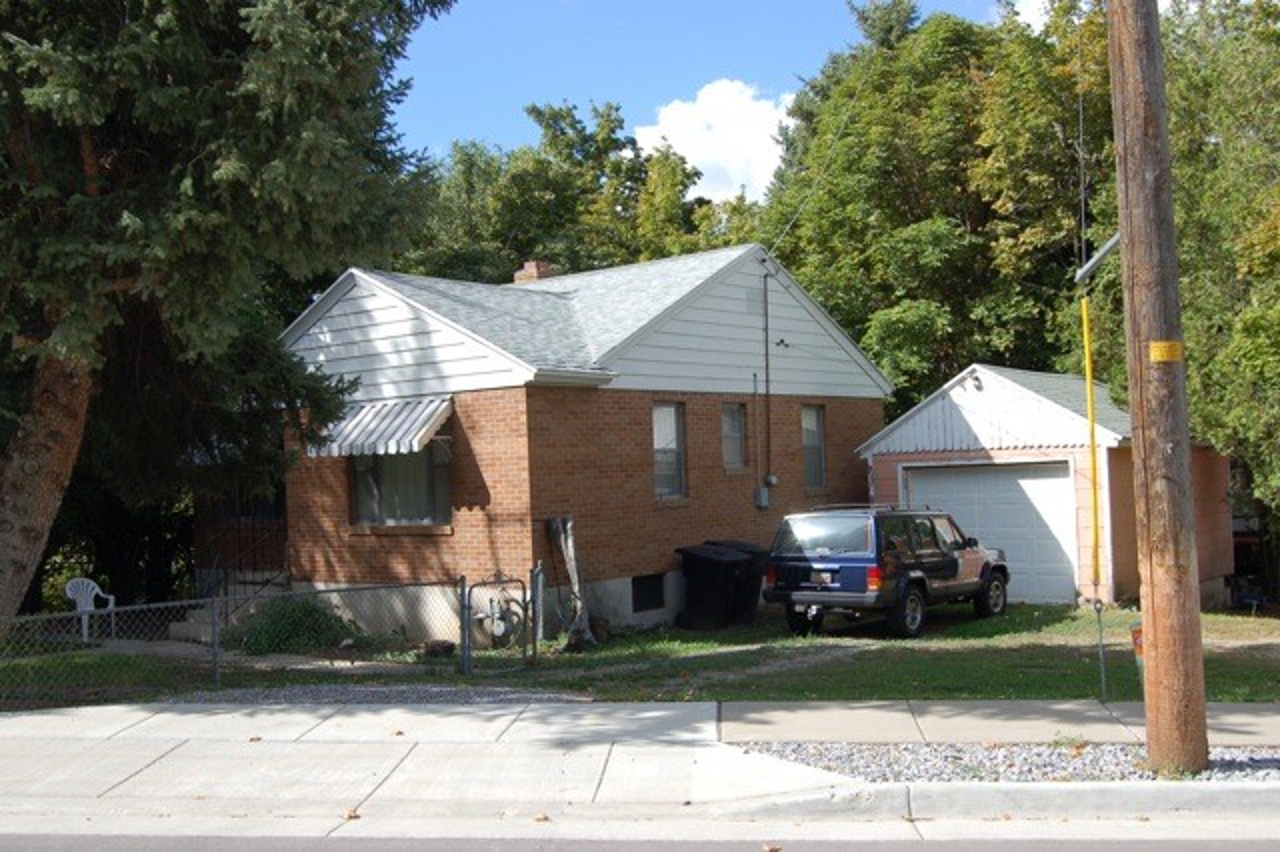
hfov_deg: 49.6
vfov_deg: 34.2
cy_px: 426
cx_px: 640
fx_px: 1386
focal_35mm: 39
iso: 200
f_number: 8
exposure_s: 1/250
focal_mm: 26
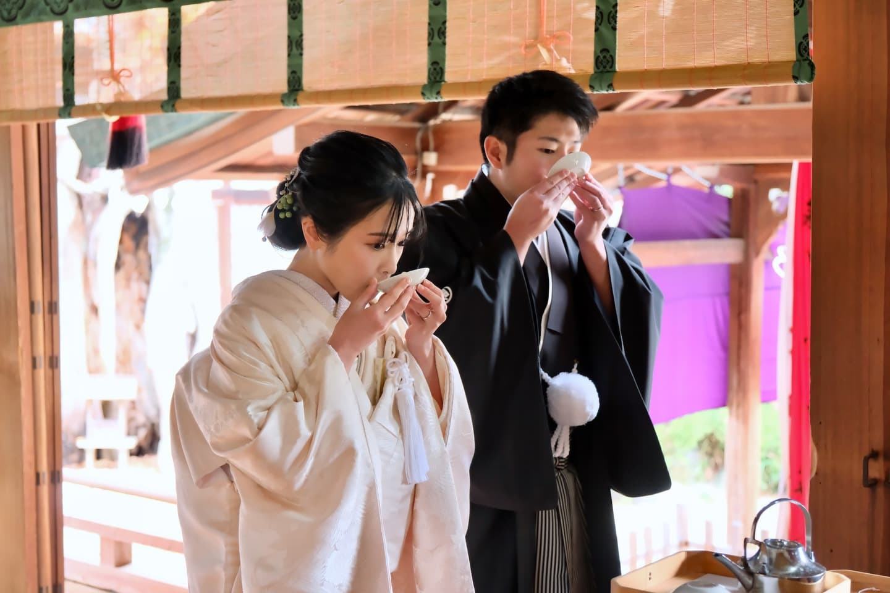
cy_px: 296
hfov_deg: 37.5
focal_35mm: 53
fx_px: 1310
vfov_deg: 25.5
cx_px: 445
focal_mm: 35.5
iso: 3200
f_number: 2.8
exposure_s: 1/40
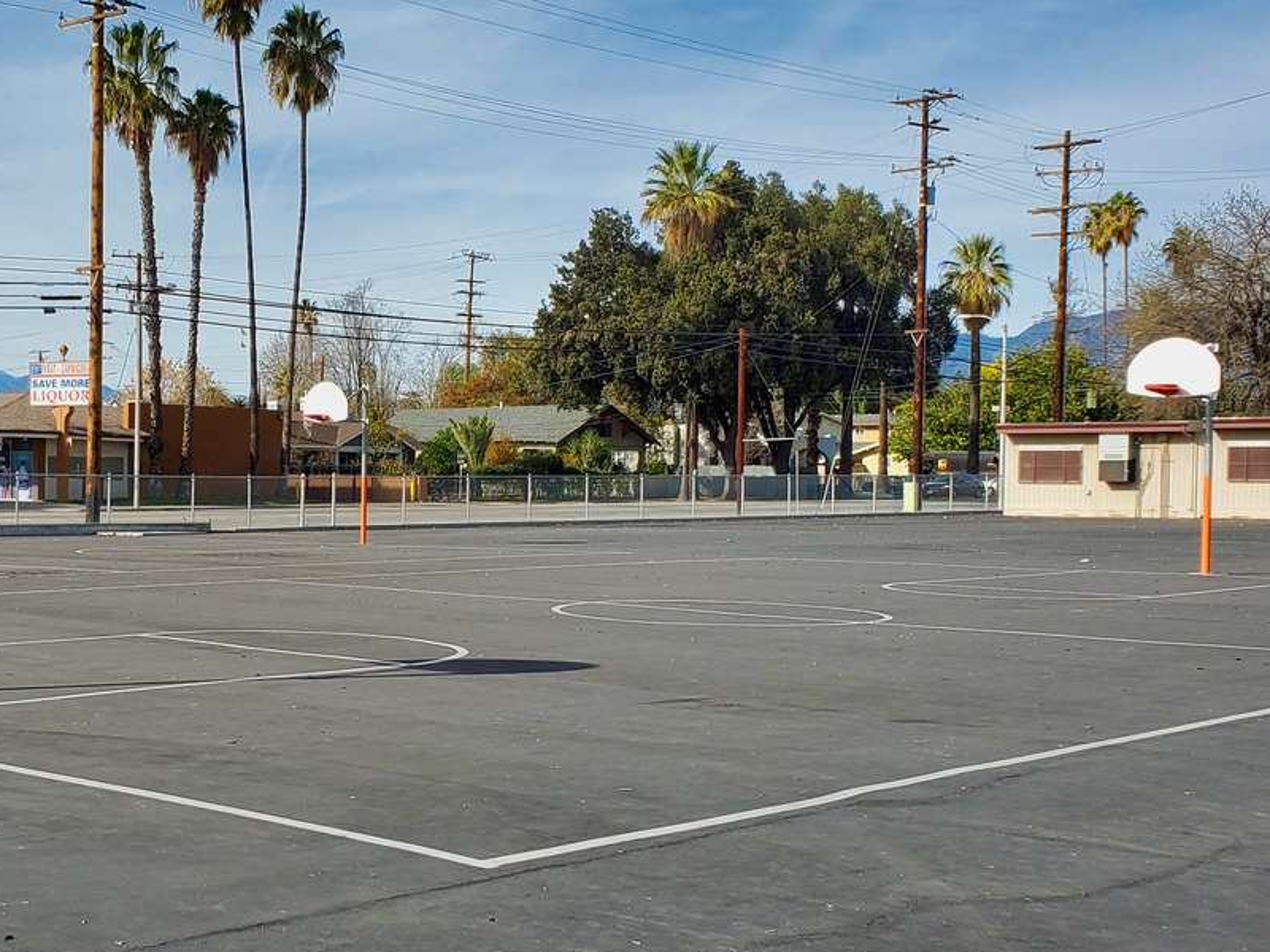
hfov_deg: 35.6
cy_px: 519
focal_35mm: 52
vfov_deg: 28.0
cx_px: 244
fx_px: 1908
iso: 50
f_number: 2.4
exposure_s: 1/1344
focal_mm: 4.3
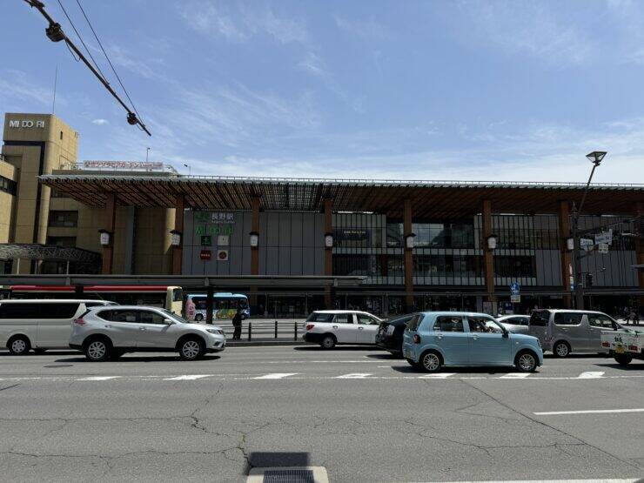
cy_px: 242
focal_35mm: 24
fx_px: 446
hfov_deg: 71.6
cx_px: 322
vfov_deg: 56.8
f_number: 1.78
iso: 80
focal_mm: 6.76
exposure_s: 1/4950
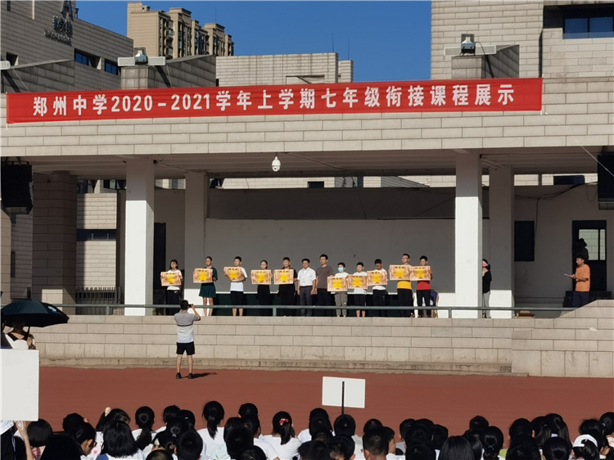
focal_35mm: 105
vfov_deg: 14.1
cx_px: 307
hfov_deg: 18.7
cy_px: 230
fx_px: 1862
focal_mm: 5.56
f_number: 1.6
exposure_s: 1/10526
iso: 50
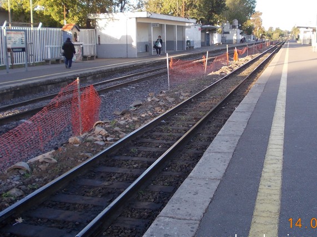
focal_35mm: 51
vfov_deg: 28.5
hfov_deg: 37.5
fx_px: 467
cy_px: 102
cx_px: 173
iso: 80
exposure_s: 1/160
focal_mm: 5.3
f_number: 3.1
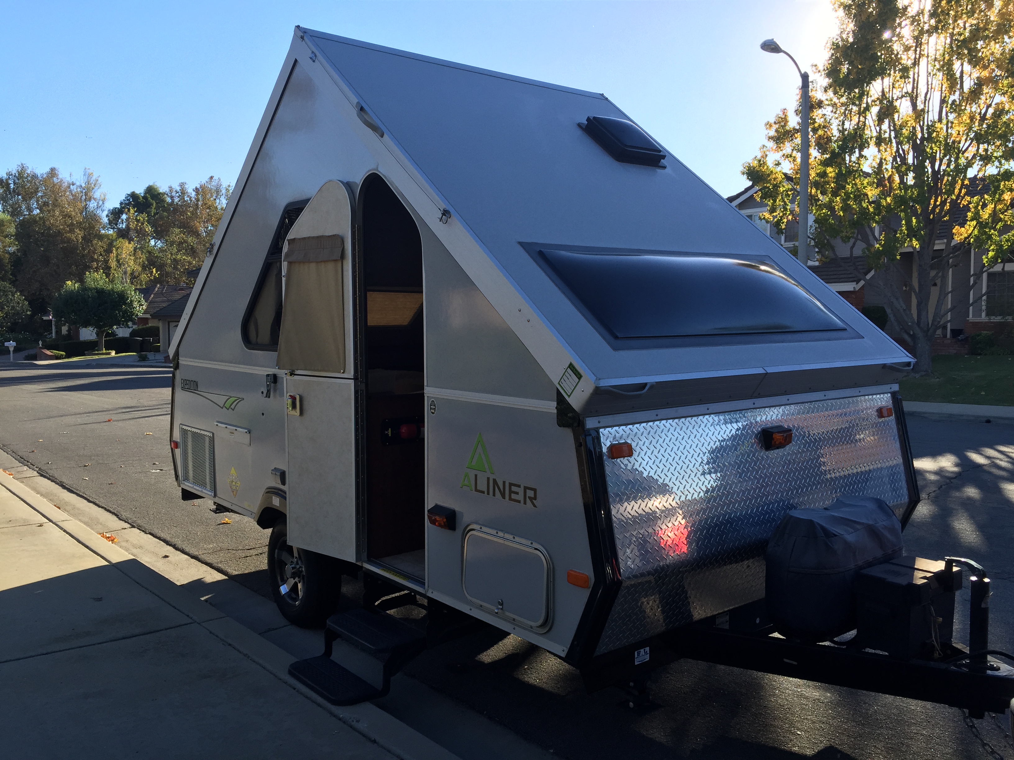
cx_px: 507
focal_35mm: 29
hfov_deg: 61.7
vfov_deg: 48.2
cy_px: 380
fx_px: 849
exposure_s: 1/879
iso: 32
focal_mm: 4.15
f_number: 2.2
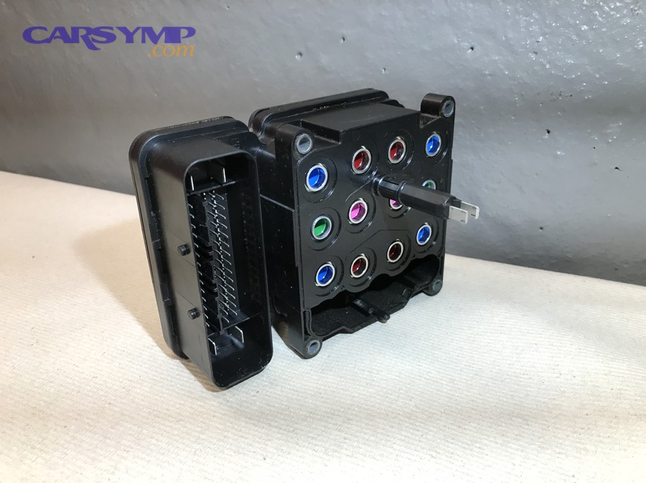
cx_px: 323
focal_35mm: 28
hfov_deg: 63.5
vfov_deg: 49.7
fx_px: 522
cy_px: 242
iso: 25
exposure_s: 1/40
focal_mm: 3.99
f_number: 1.8
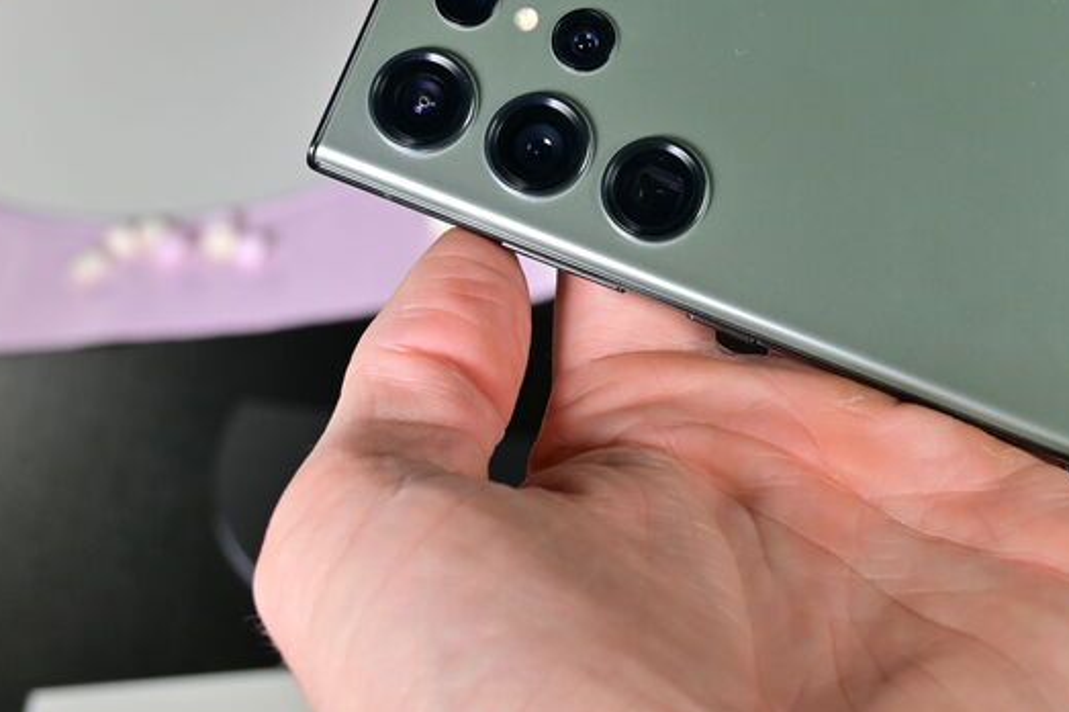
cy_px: 180
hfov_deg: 24.8
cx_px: 934
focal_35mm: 80
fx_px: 2372
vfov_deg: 17.0
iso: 100
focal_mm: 29
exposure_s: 1/160
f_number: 6.3
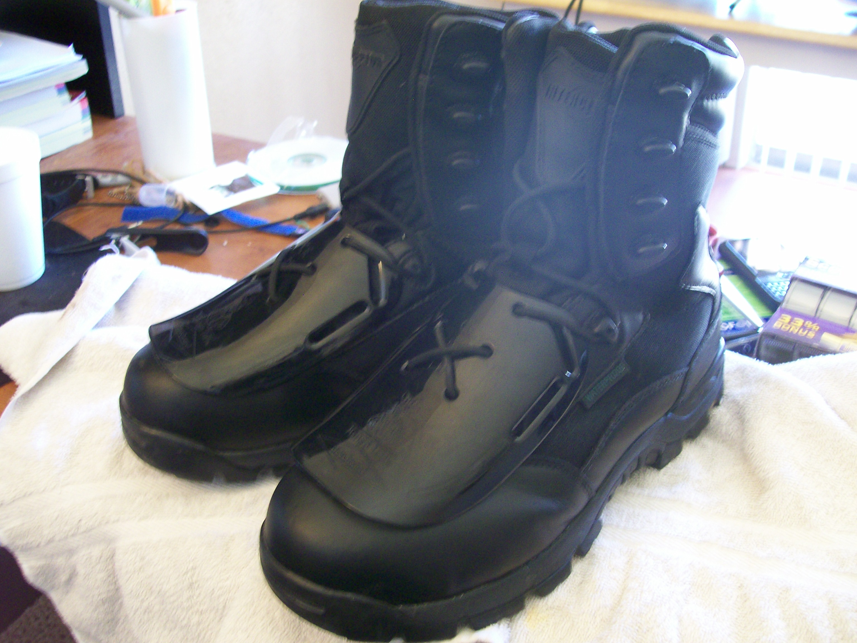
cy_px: 322
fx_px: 891
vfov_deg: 39.7
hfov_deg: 51.4
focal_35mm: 36
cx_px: 428
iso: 160
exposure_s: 1/8
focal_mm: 6
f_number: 2.7
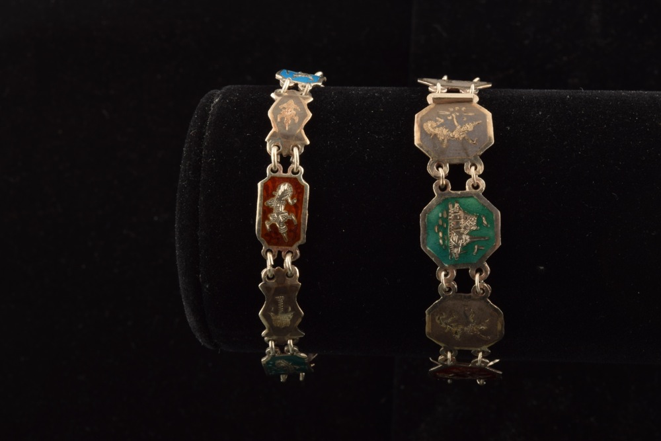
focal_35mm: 90
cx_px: 330
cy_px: 220
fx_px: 1653
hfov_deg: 22.6
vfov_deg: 15.2
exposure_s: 1/125
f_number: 22
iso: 100
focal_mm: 60
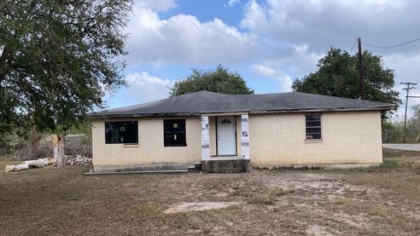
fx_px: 345
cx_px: 211
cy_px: 152
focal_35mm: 31
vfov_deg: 37.5
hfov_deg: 62.6
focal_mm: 3.99
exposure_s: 1/842
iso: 20
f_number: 1.8
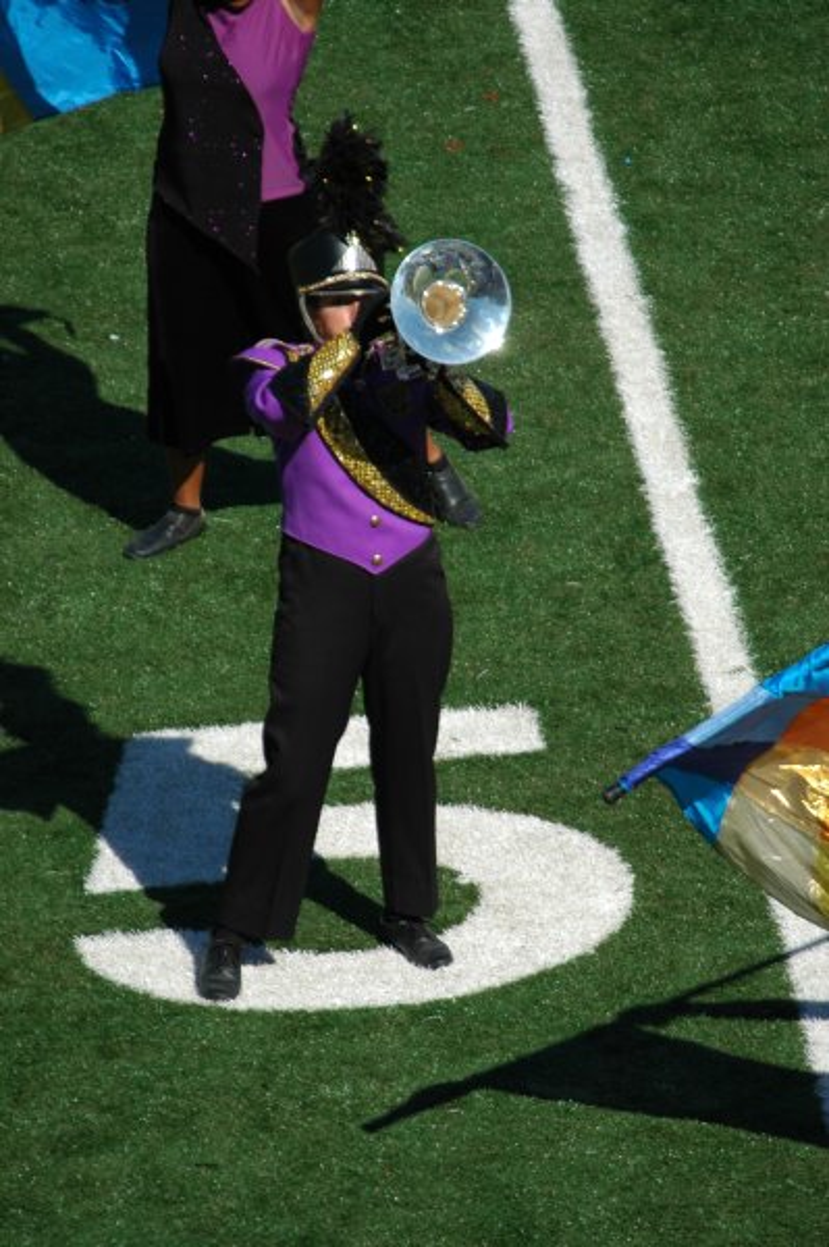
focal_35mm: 600
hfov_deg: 2.3
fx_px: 20759
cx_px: 414
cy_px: 624
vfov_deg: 3.4
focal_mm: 400
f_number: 5.6
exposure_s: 1/1000
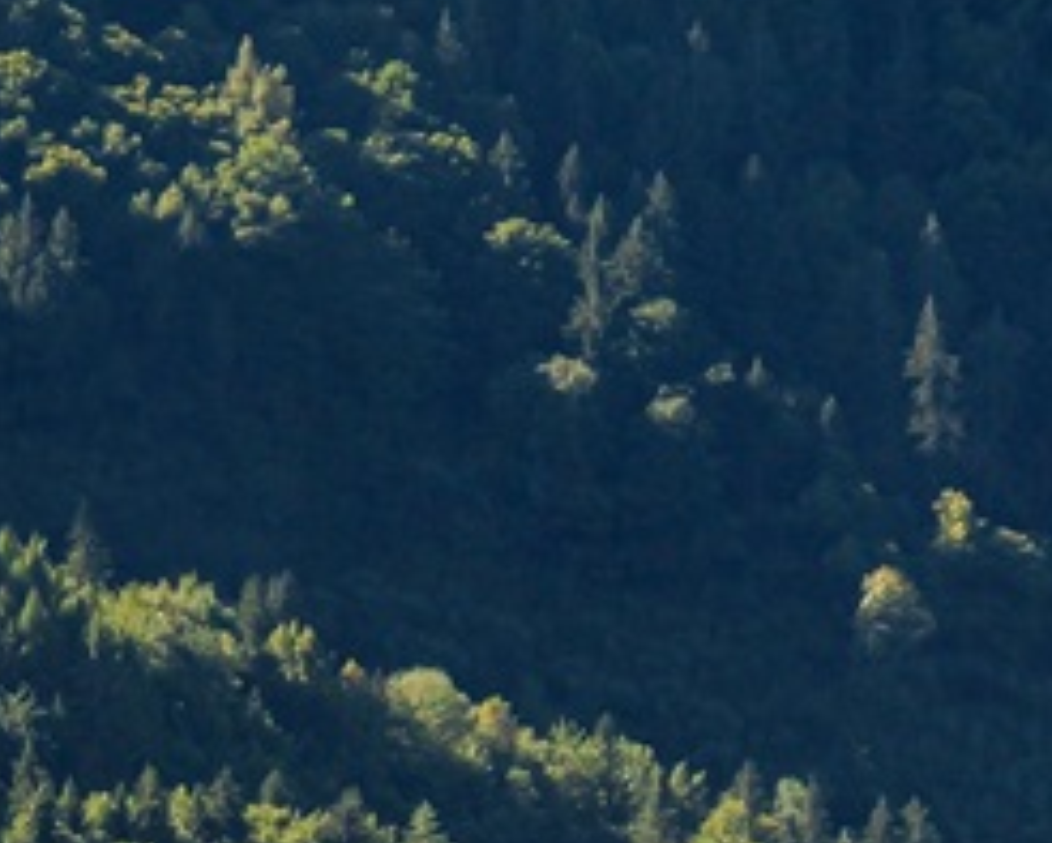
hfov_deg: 4.1
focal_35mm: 476
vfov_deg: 3.2
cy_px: 1453
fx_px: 14826
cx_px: -60
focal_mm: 60
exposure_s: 1/500
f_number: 4.5
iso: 100
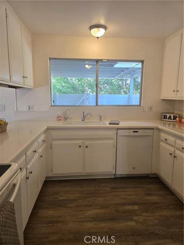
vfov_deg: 73.9
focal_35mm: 23
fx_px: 163
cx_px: 92
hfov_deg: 58.9
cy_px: 122
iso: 160
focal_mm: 5.4
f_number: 1.8
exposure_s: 1/120
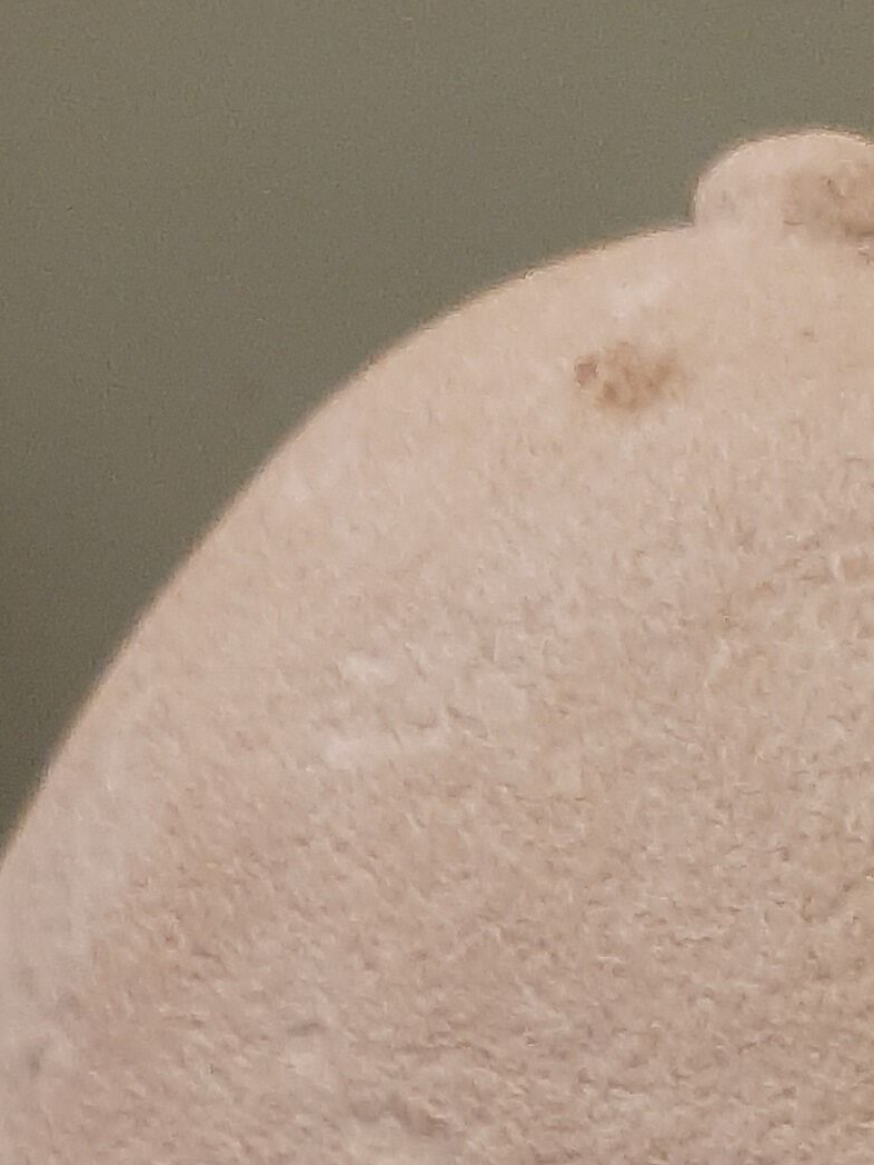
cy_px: 2187
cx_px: 900
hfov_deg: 14.5
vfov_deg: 16.1
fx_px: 3366
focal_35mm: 100
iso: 200
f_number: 1.7
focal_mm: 3.93
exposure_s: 1/33
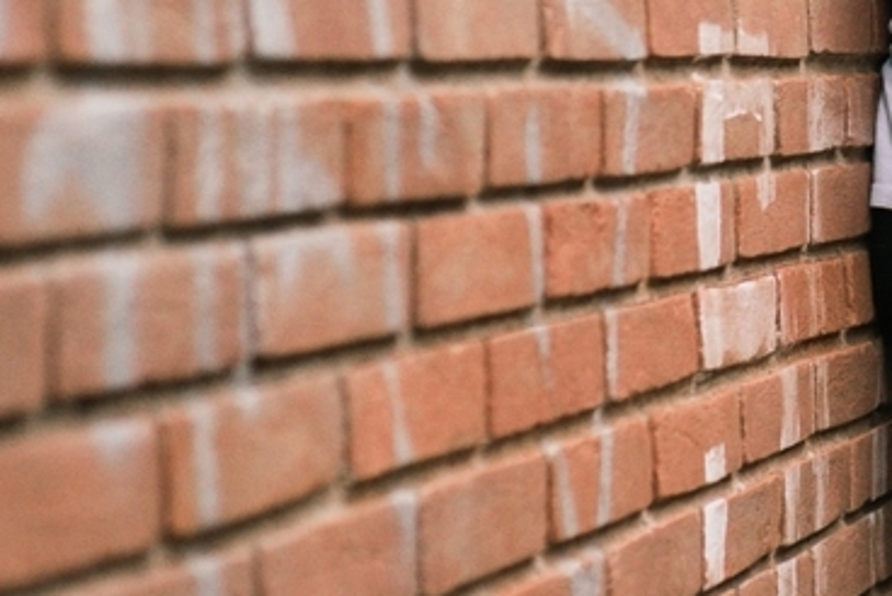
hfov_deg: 12.2
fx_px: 4042
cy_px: -287
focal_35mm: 163
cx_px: 1176
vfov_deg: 8.3
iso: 800
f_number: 3.2
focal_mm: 50
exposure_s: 1/200
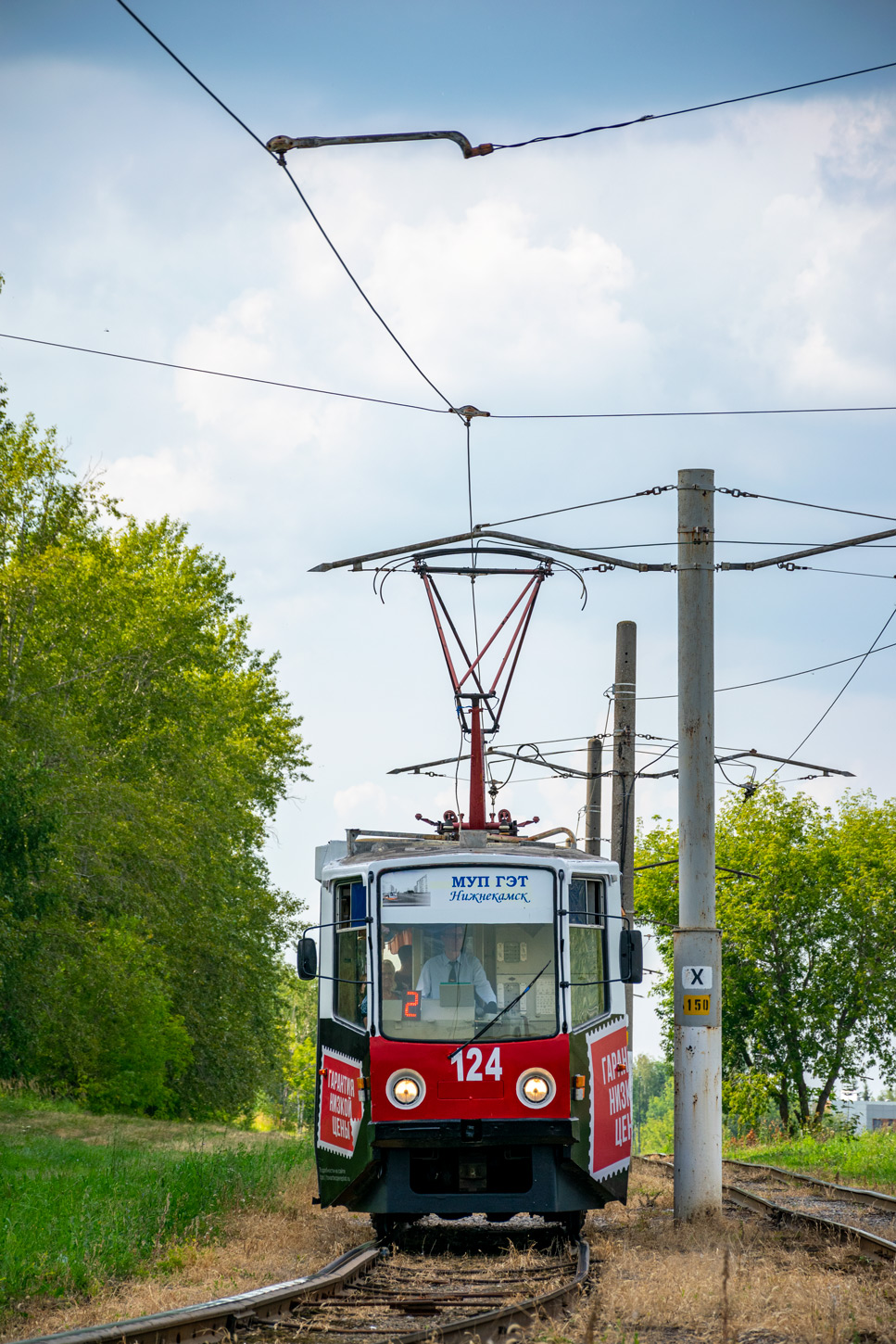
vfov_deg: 13.0
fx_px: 5878
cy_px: 672
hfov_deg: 8.7
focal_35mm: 158
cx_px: 448
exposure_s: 1/640
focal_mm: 105
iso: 100
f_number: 5.6
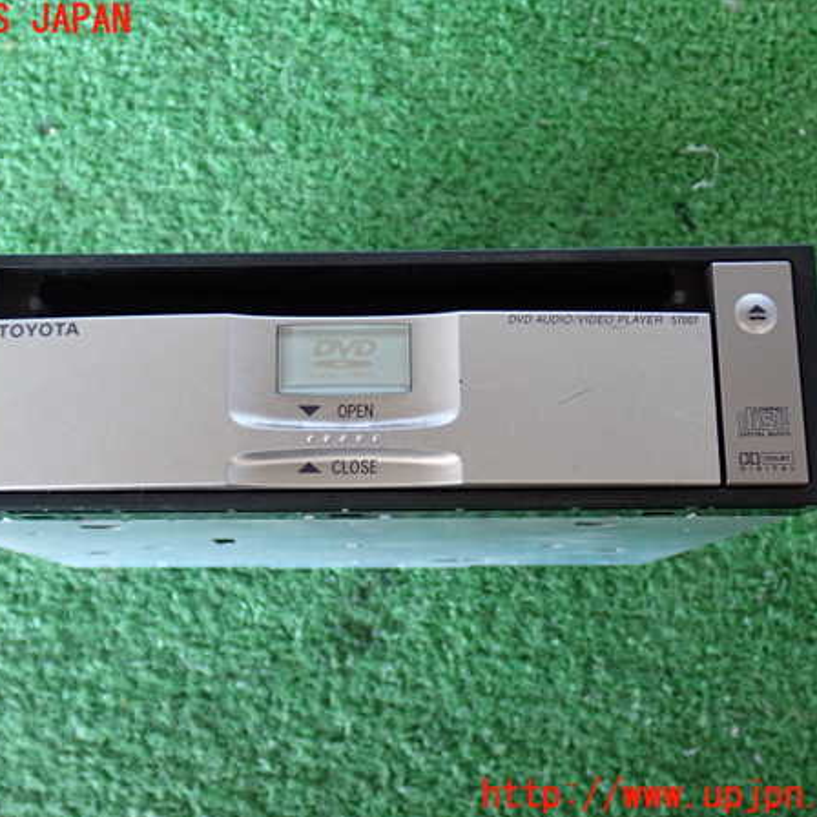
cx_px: 346
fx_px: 1202
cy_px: 408
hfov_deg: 37.5
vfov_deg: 37.6
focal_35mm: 45
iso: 500
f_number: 2.7
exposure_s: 1/40
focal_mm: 6.83
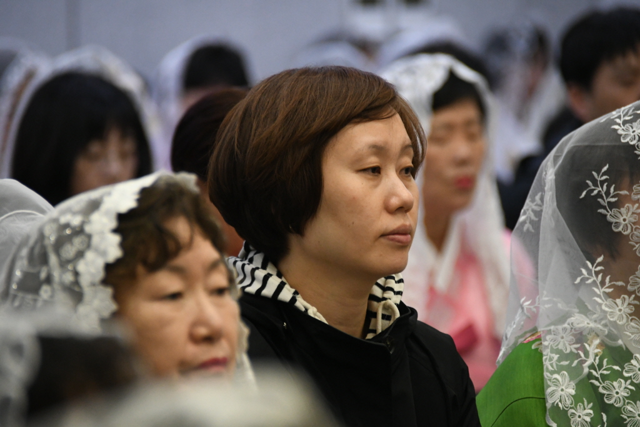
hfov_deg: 4.6
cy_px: 214
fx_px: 8001
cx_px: 320
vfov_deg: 3.1
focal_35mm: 450
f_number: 5.6
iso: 2500
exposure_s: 1/60
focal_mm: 300
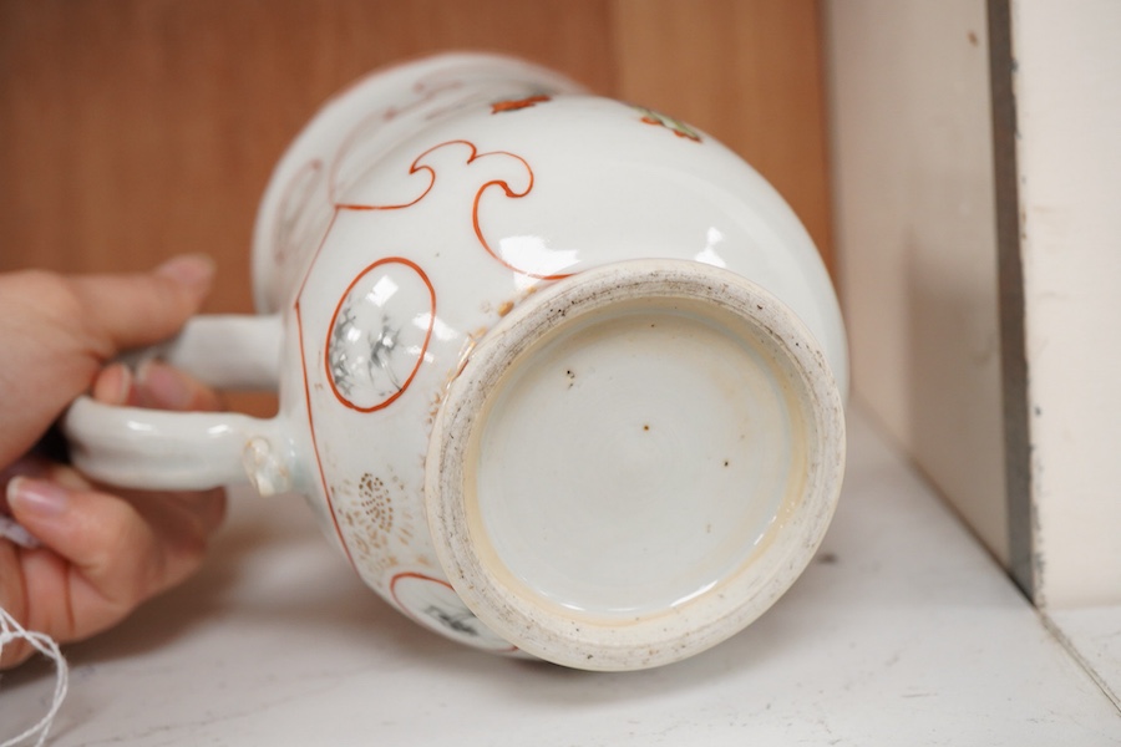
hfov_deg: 43.6
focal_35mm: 45
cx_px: 560
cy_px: 374
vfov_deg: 29.9
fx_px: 1401
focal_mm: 30
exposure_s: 1/125
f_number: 8
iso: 1250
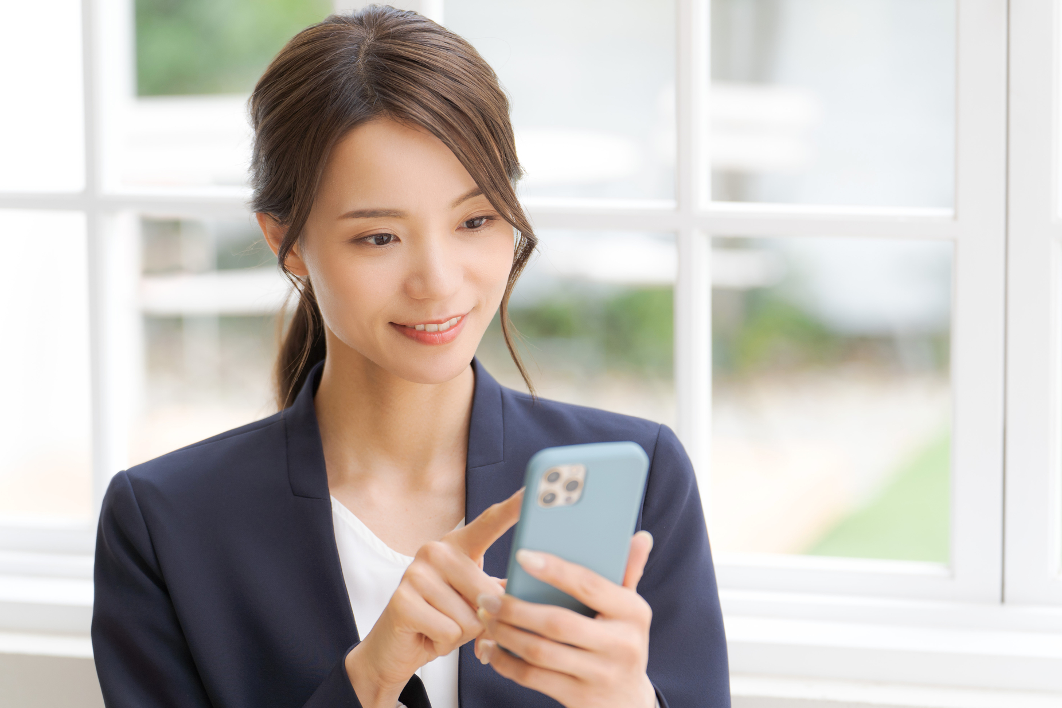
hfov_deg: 16.8
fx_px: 3599
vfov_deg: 11.2
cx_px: 554
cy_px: 336
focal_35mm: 122
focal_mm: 113
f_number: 3.2
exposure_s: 1/500
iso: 250
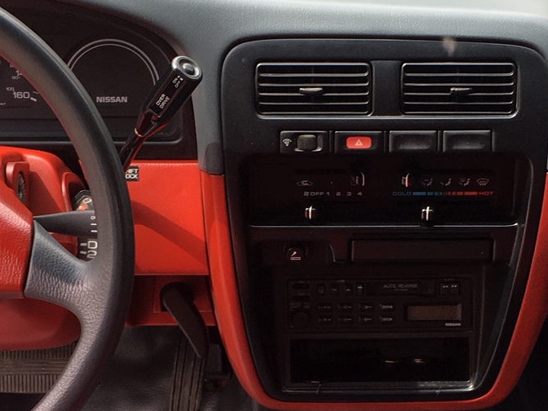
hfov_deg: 22.5
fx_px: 1377
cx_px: 341
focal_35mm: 87
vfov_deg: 16.8
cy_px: 355
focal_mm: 4.15
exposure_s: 1/120
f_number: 2.2
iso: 25
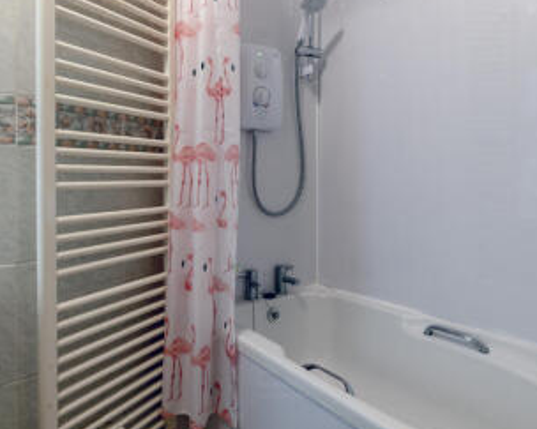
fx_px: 397
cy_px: 170
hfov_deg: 68.0
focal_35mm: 25
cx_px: 249
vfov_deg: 56.3
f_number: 8
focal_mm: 17
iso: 400
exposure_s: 1/13
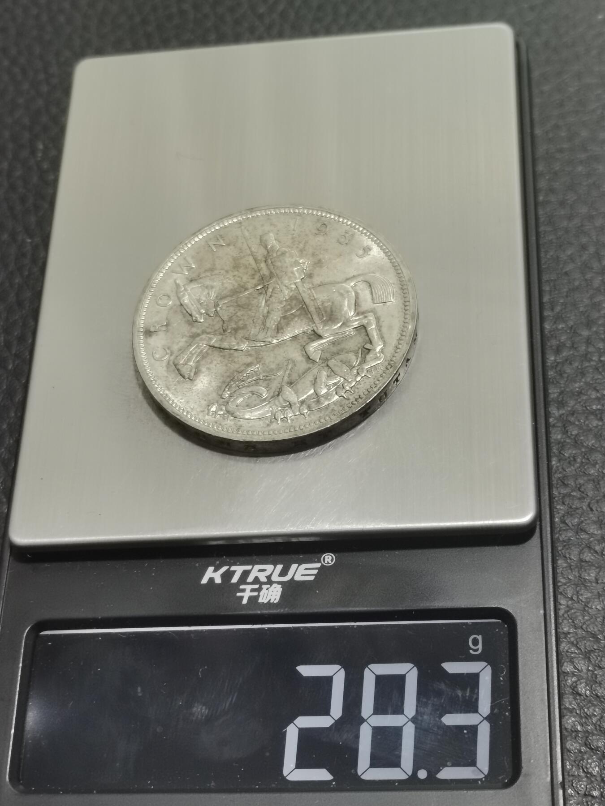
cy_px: 403
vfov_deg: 29.4
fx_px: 1538
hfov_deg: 22.3
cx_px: 302
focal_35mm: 66
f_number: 1.8
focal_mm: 5.58
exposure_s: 1/100
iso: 125
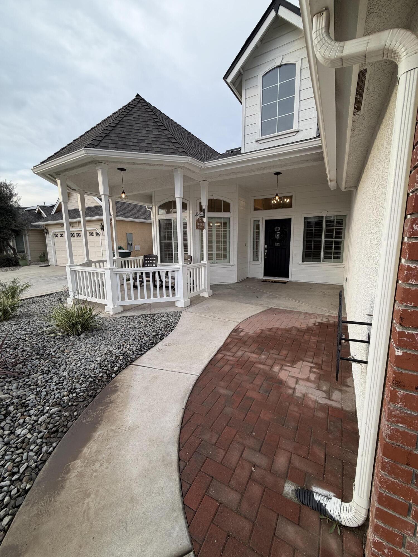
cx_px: 209
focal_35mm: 14
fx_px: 225
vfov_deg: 102.1
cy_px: 278
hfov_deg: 85.7
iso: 64
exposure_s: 1/458
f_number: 2.2
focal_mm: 2.22
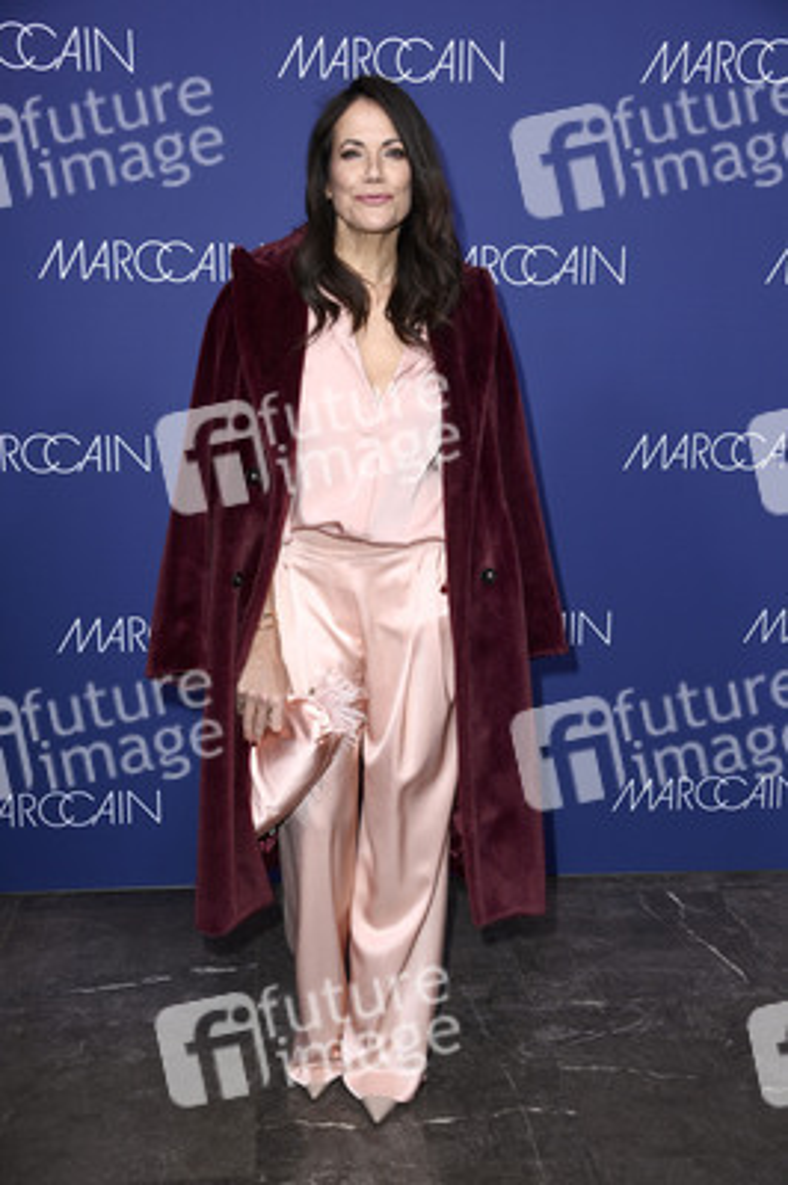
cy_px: 592
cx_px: 394
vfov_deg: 44.5
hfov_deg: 30.5
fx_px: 1447
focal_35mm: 44
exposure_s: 1/250
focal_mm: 44
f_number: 5.6
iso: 800
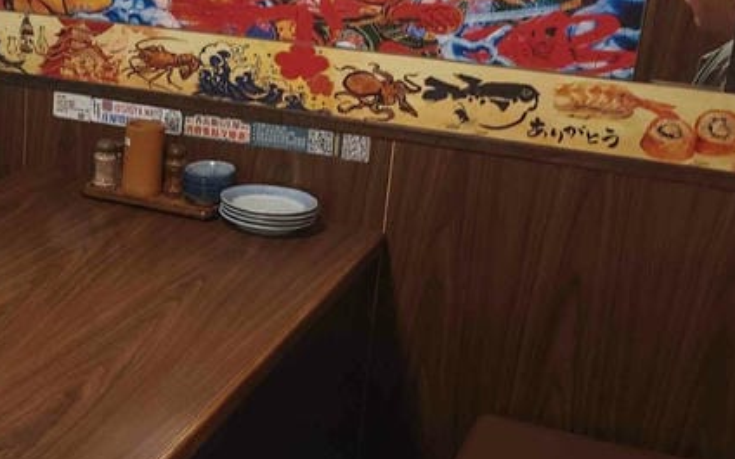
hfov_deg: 26.5
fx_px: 1382
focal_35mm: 69
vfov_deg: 18.8
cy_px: 168
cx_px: -147
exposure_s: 1/24
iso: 1600
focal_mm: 8.72
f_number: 1.63
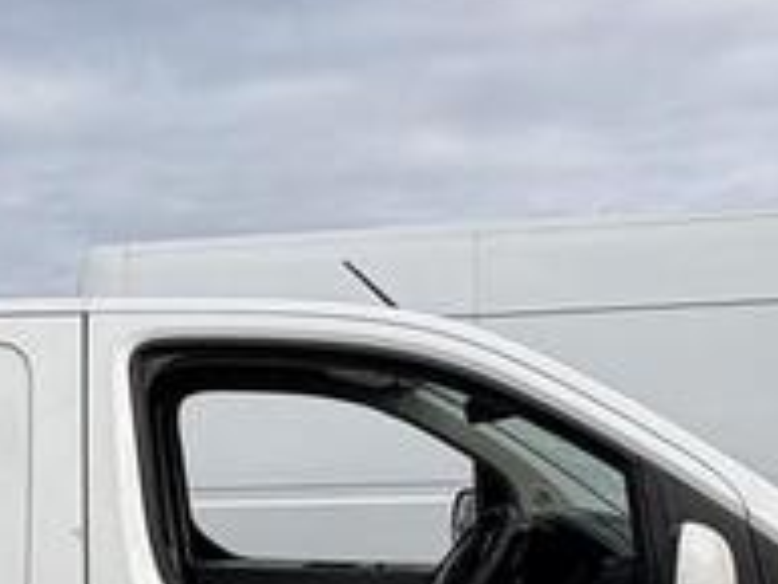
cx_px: 141
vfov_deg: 21.6
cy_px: 616
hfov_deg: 29.1
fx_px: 1462
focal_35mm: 65
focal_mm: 2.22
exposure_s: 1/1449
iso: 40
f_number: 2.2
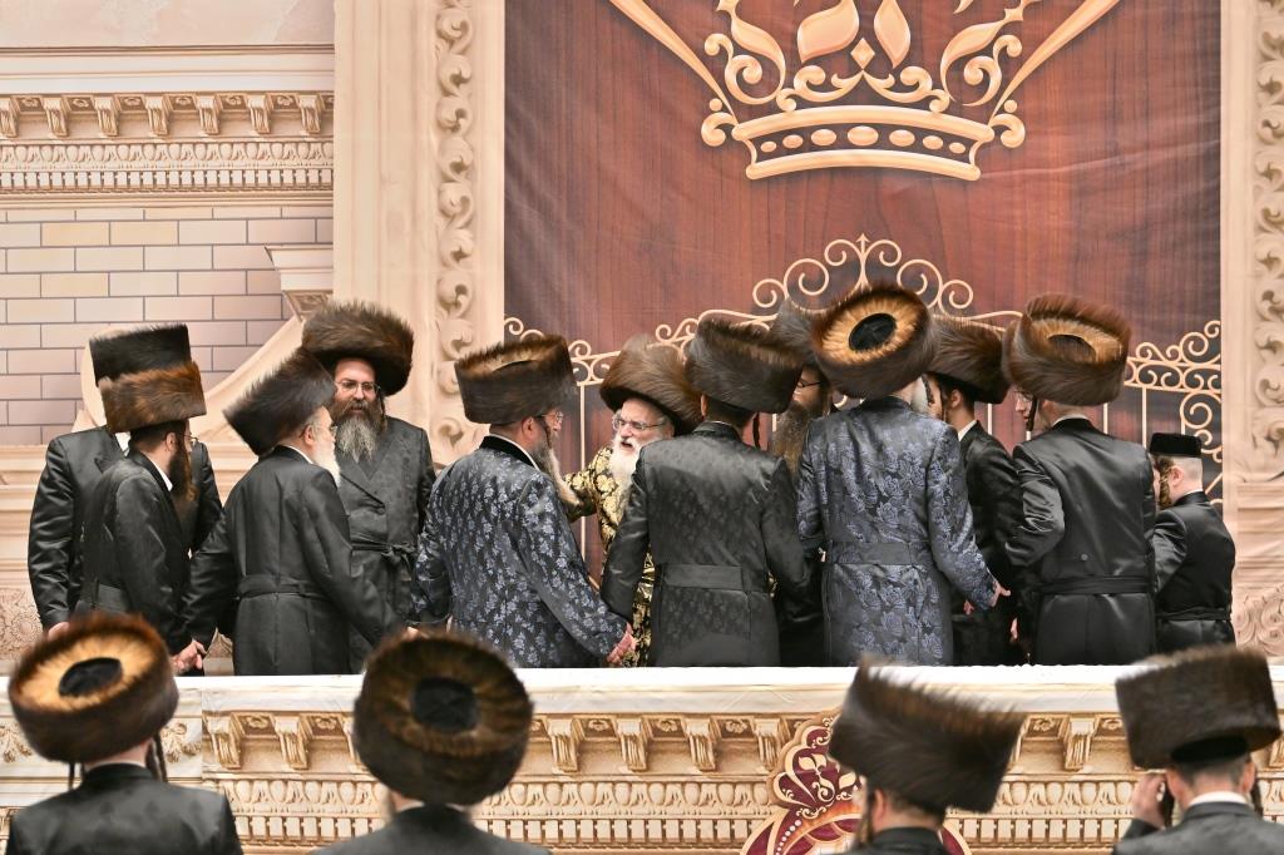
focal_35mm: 168
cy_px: 428
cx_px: 642
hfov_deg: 12.2
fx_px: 5990
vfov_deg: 8.2
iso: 400
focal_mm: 112
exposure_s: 1/400
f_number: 2.8
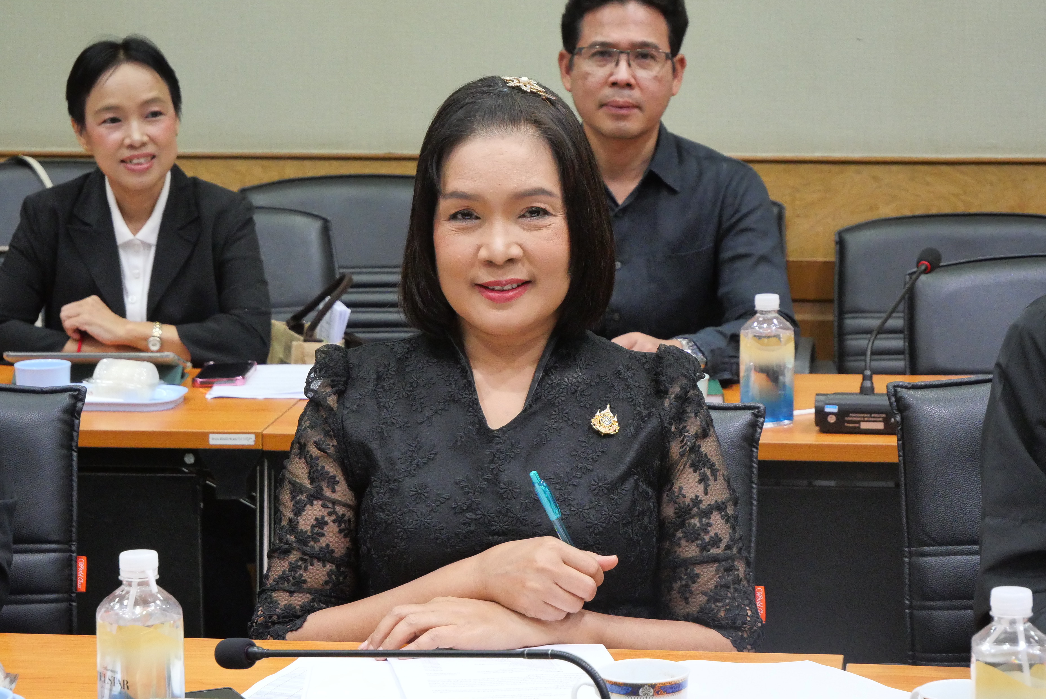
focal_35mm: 110
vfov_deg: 12.5
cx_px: 523
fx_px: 3198
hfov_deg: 18.6
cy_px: 350
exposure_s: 1/50
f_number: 5.6
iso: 3200
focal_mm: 53
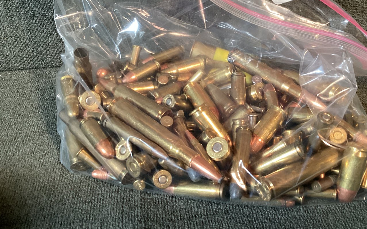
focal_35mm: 39
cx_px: 217
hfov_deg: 50.1
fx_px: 390
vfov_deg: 32.7
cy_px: 101
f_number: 2.4
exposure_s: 1/40
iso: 250
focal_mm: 3.3
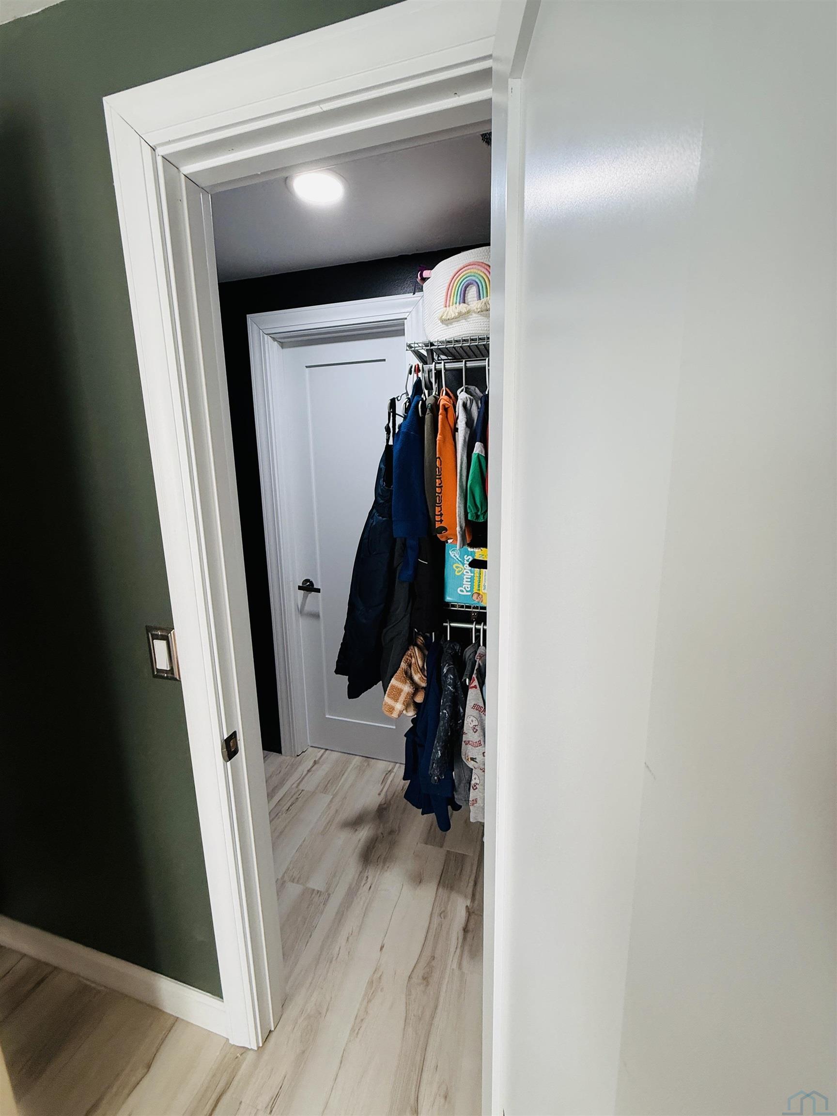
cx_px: 418
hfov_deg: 85.7
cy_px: 558
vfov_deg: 102.1
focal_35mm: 14
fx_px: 451
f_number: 2.2
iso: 160
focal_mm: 2.22
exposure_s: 1/120
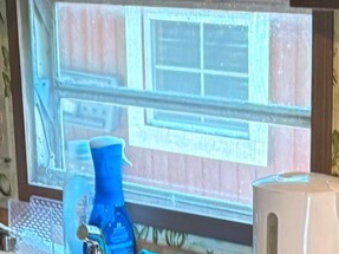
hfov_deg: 13.6
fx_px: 1419
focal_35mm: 145
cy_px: 398
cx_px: 211
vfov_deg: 9.9
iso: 320
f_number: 1.6
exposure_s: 1/60
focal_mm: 5.96
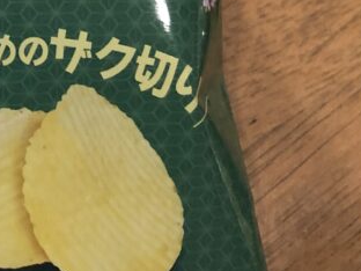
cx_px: -326
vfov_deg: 12.5
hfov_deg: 14.6
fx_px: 1199
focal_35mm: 115
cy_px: -74
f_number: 1.8
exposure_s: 1/25
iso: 32
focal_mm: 4
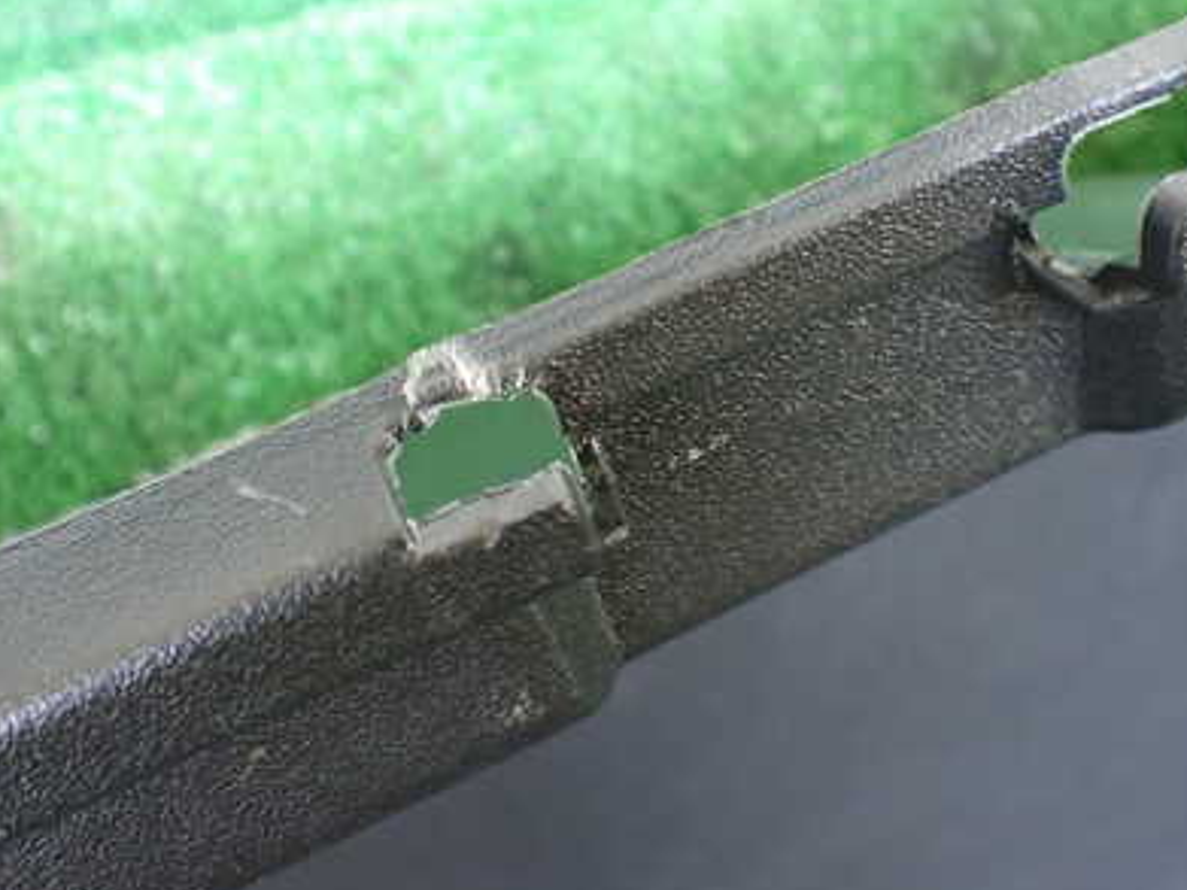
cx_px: 686
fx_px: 1577
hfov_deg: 41.1
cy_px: 331
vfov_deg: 31.4
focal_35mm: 46
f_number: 2.3
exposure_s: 1/50
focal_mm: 5.4
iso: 800
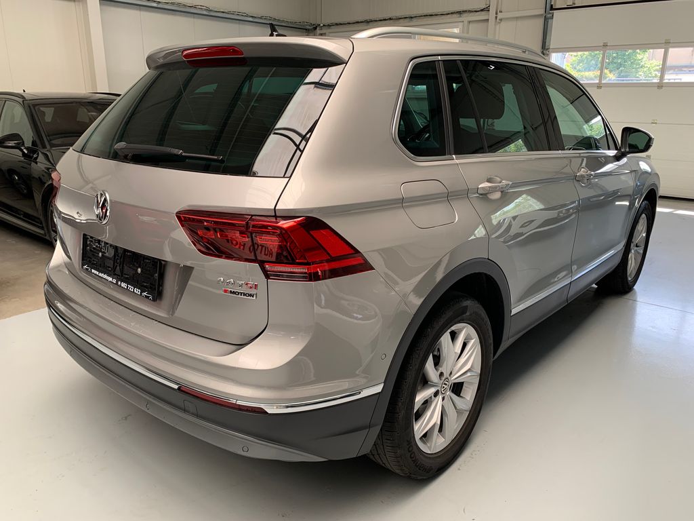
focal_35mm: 26
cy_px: 260
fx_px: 521
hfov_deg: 67.3
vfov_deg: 53.1
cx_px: 347
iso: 64
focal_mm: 4.25
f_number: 1.8
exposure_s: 1/121
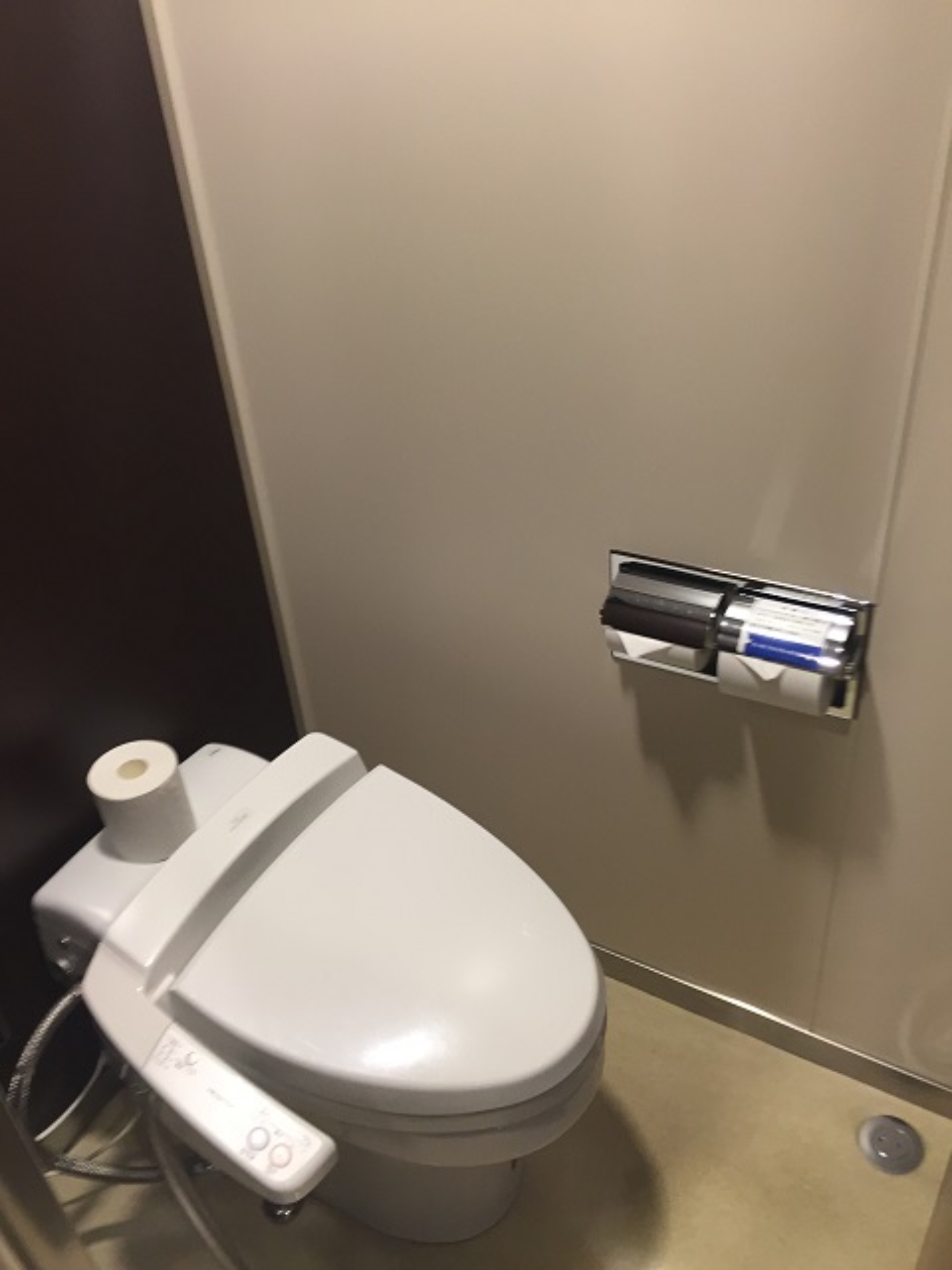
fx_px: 1063
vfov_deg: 61.7
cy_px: 635
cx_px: 476
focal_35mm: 29
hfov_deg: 48.2
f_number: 2.2
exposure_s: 1/30
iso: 80
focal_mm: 4.15
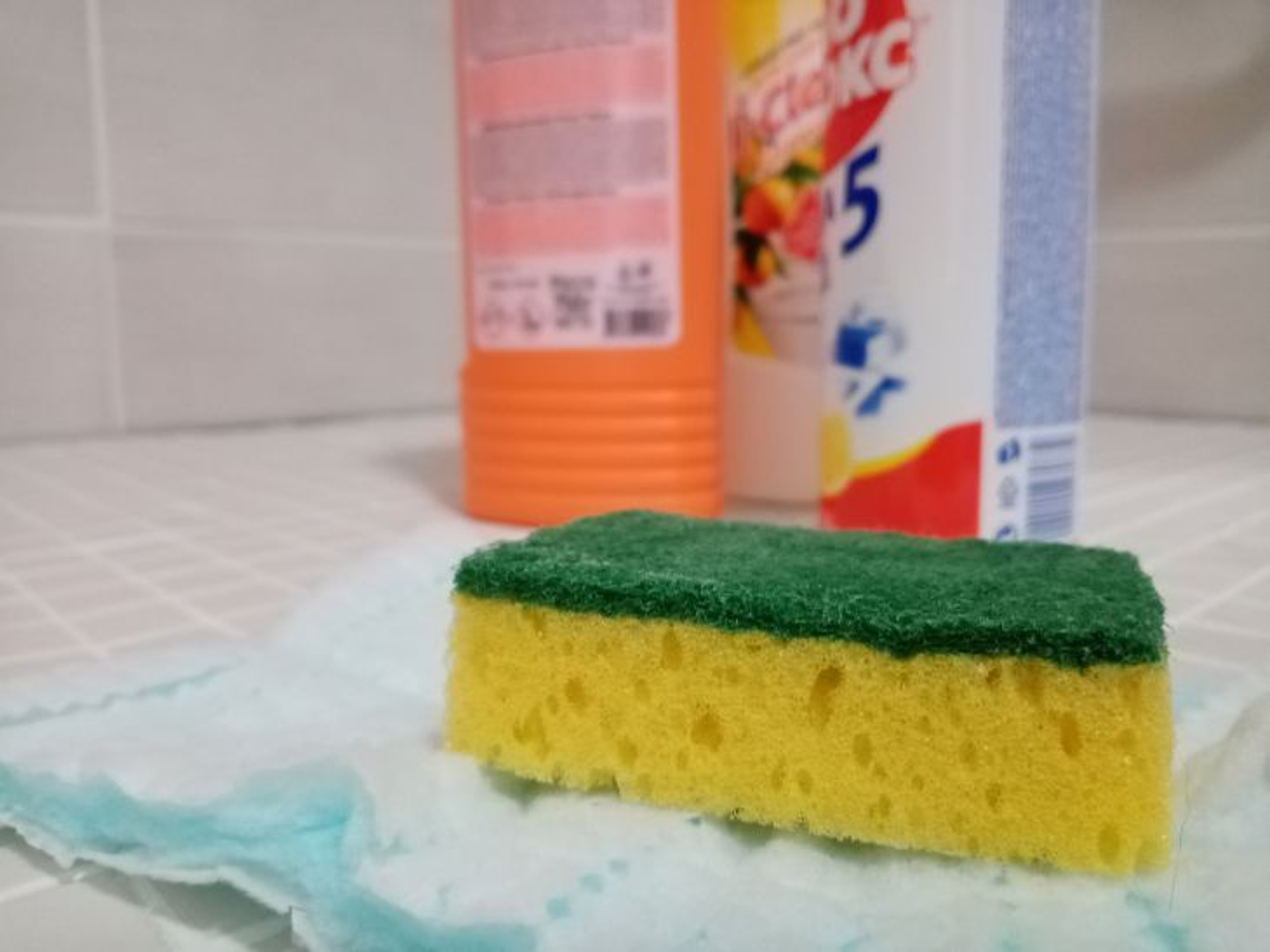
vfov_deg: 53.0
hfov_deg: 67.3
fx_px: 954
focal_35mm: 26
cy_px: 476
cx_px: 635
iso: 1426
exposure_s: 1/20
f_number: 1.8
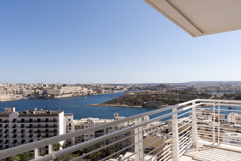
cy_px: 90
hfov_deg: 65.5
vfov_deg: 46.3
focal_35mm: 28
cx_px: 117
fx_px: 187
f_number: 8
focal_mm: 19
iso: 200
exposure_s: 1/1000
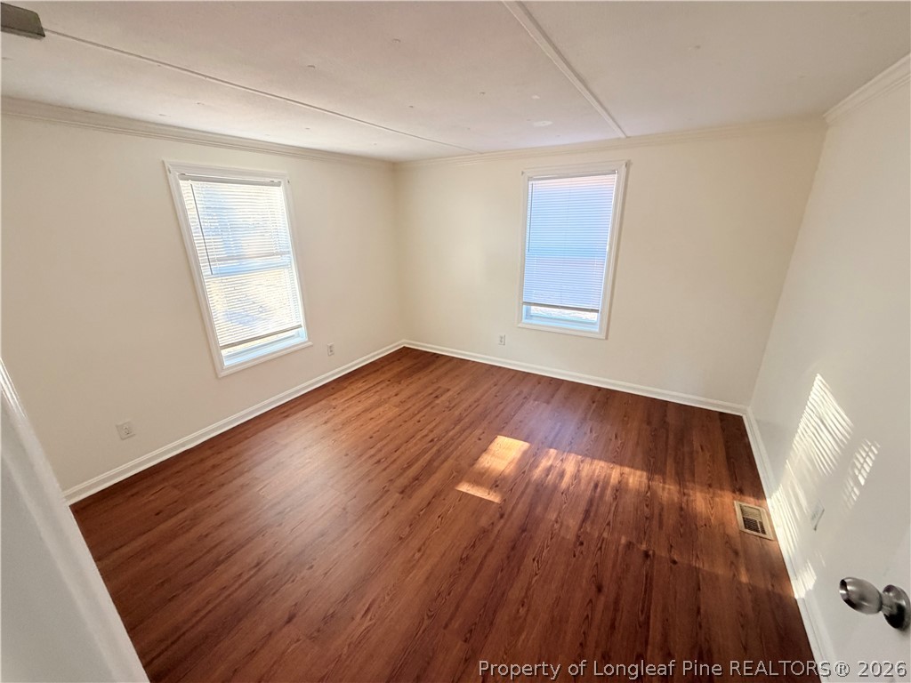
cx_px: 456
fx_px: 368
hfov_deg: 102.1
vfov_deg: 85.7
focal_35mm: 14
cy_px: 342
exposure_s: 1/98
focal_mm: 2.22
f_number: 2.2
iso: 320
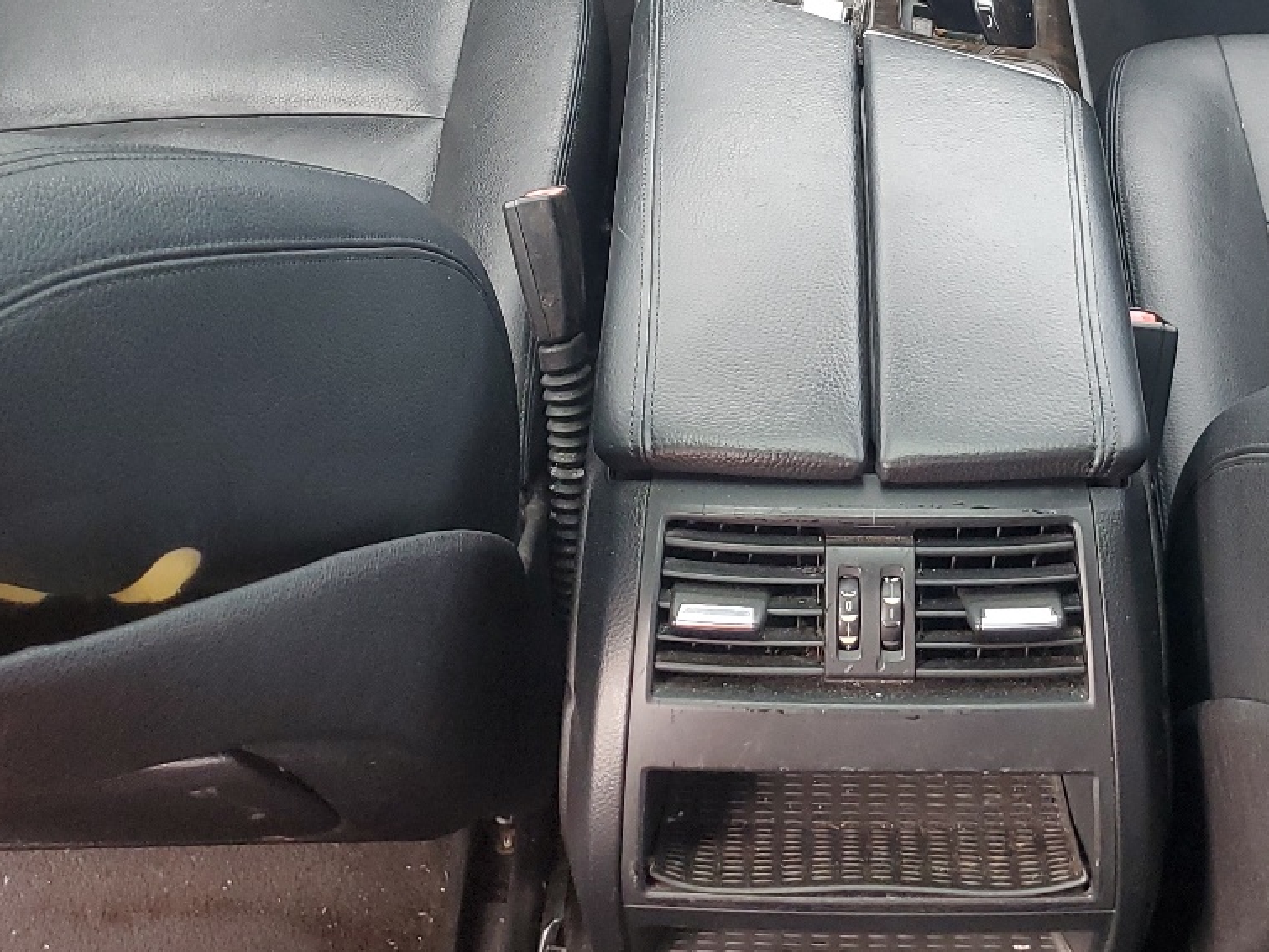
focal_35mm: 55
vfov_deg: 25.5
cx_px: 831
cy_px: 37
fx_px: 2016
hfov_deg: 34.7
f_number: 1.5
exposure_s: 1/120
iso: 88
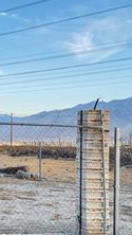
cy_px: 113
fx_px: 367
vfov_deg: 35.4
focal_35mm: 59
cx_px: 6
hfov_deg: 19.9
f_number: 1.78
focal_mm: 6.76
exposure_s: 1/224
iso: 80
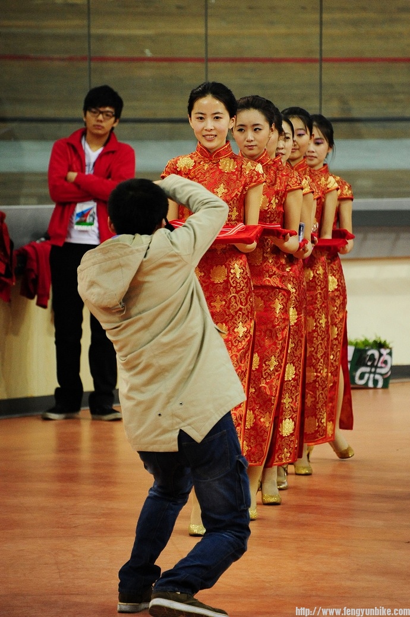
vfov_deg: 8.2
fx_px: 4279
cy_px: 308
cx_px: 205
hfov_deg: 5.5
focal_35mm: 250
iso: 3200
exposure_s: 1/320
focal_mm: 250
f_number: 5.6
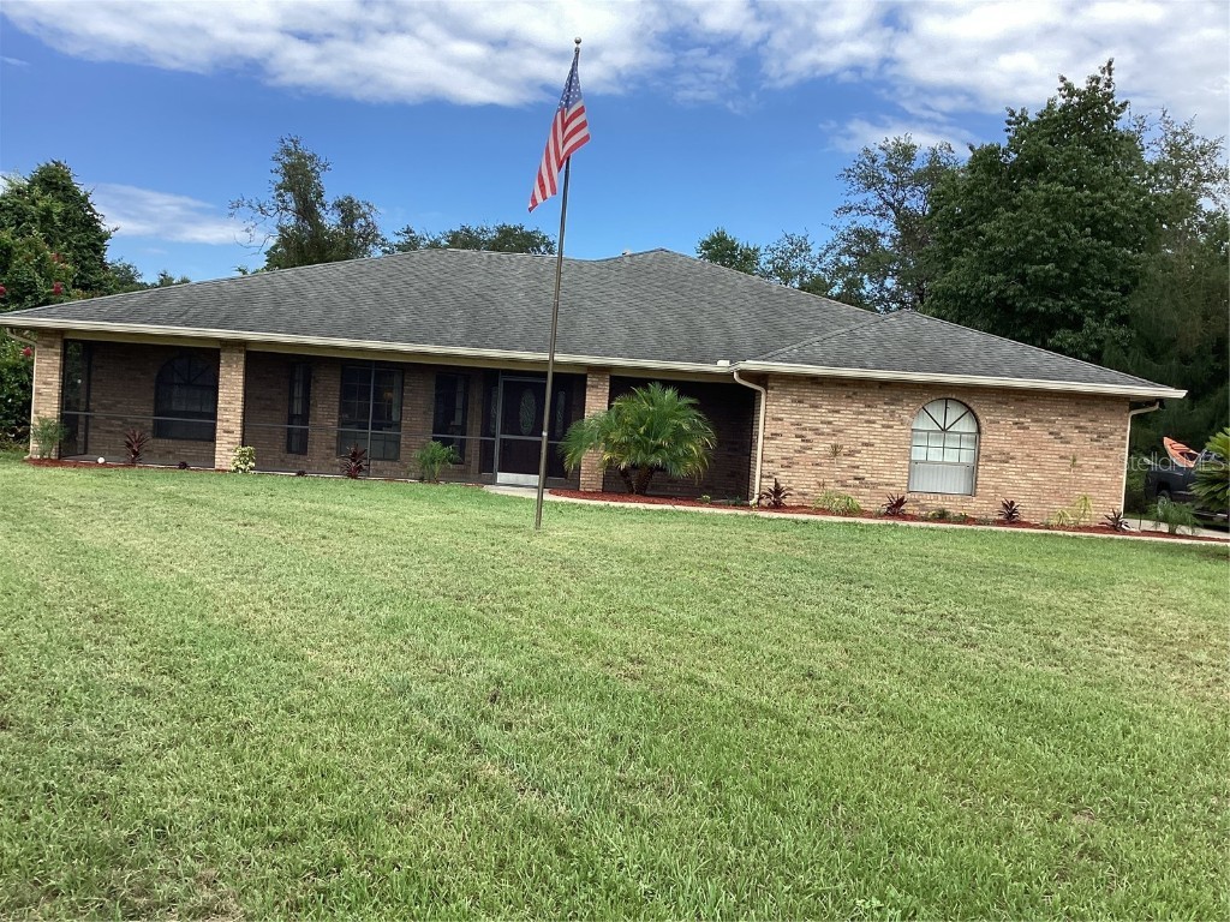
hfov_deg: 58.4
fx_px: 1102
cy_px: 461
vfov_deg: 45.4
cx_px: 615
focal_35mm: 31
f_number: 2.4
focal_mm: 3.3
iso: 25
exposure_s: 1/776
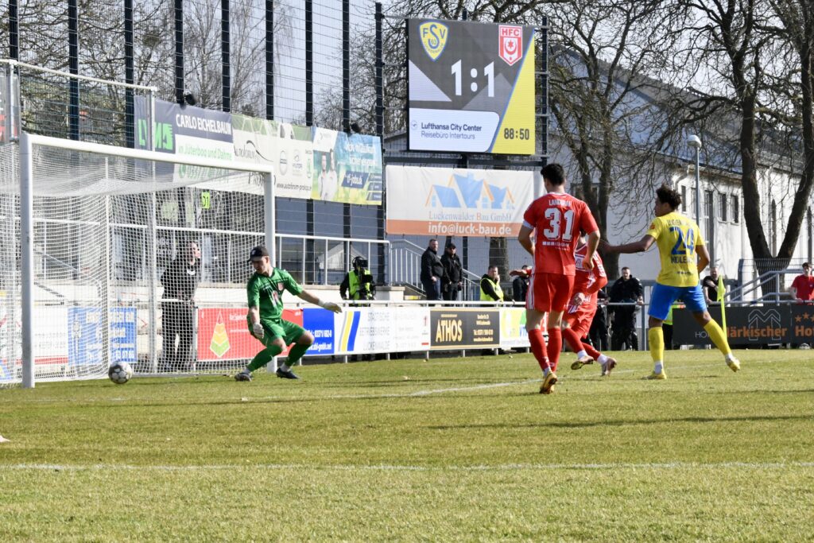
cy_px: 272
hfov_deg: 18.3
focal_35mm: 112
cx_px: 407
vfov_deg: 12.2
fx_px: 2533
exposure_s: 1/1600
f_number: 22
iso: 8000
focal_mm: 112
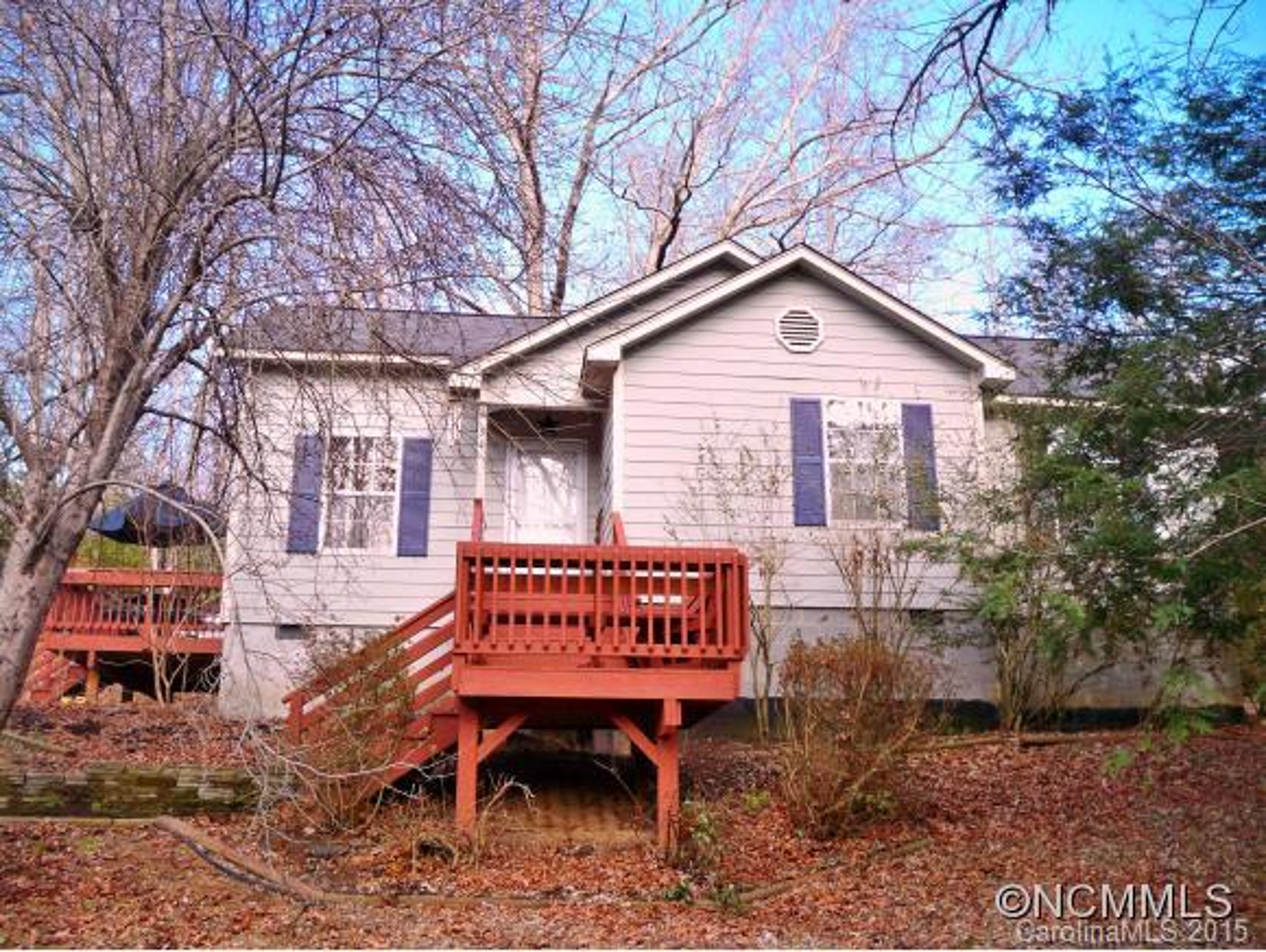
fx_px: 1281
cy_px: 476
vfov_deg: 40.8
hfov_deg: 52.6
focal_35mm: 35
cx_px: 633
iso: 64
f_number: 3.1
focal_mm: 6.3
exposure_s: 1/80
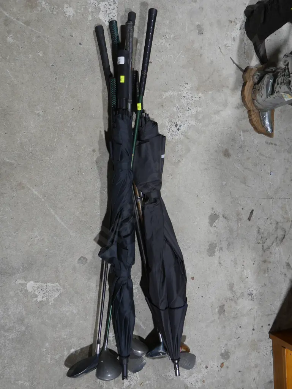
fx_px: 427
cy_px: 194
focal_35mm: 38
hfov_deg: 37.8
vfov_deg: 49.0
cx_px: 146
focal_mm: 19
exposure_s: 1/60
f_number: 4.1
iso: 200
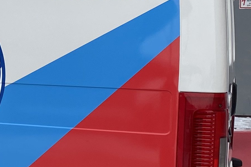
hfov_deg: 15.4
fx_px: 844
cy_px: 88
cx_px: -140
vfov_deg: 11.3
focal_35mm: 121
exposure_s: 1/404
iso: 32
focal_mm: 4.25
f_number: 1.8
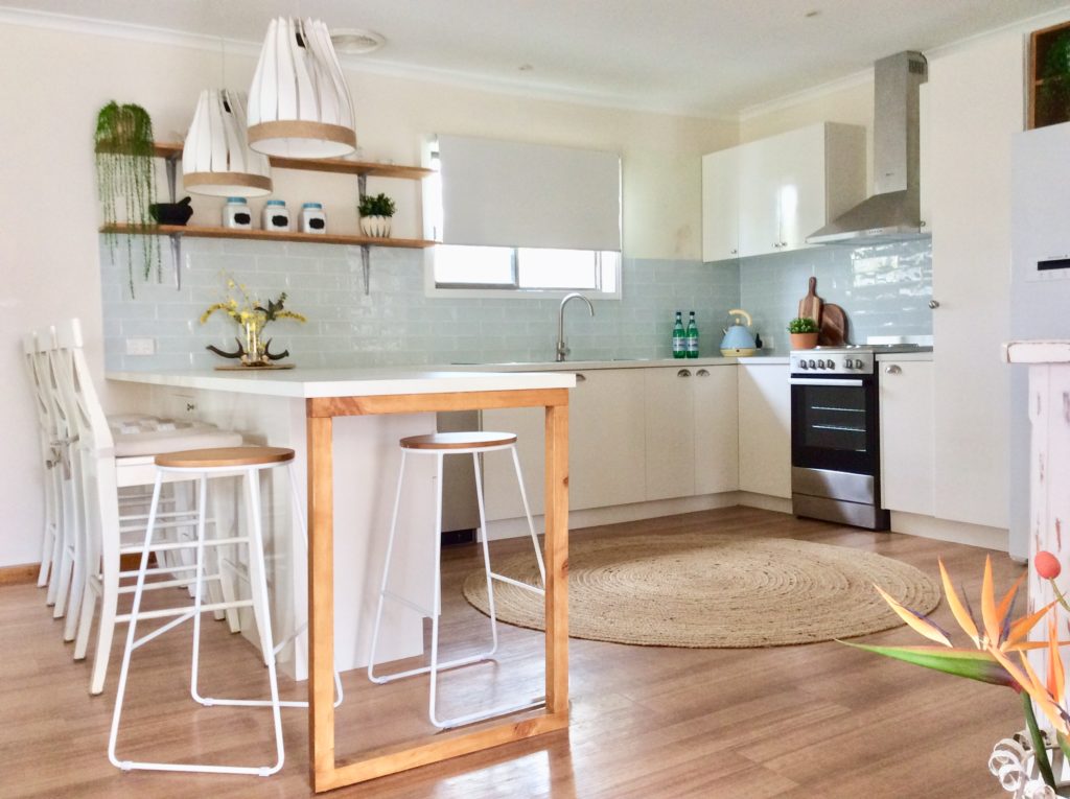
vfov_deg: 44.1
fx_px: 988
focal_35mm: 32
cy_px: 400
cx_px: 535
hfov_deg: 56.9
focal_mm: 3.3
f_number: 2.4
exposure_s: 1/25
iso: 64
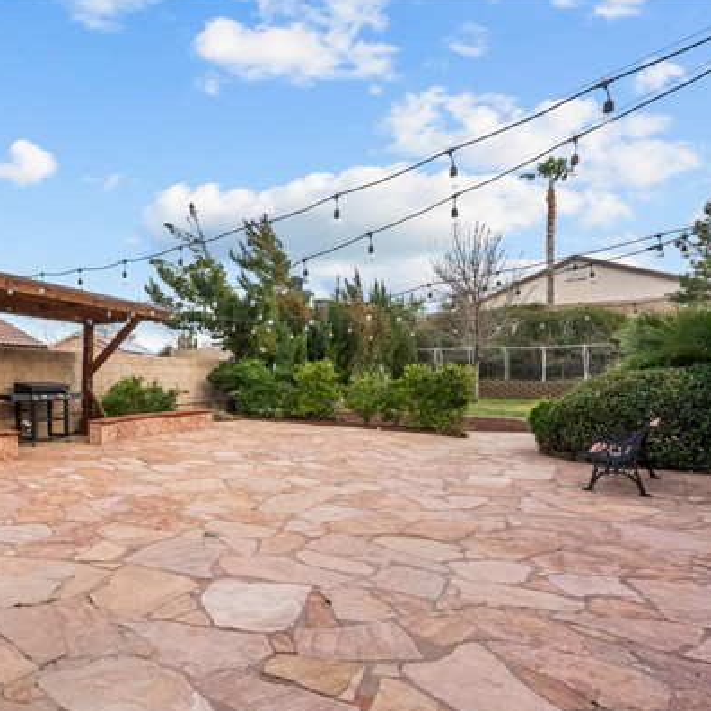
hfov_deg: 64.6
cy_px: 374
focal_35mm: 22
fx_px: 511
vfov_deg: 69.6
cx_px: 162
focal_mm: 16
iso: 2000
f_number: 22
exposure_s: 1/160
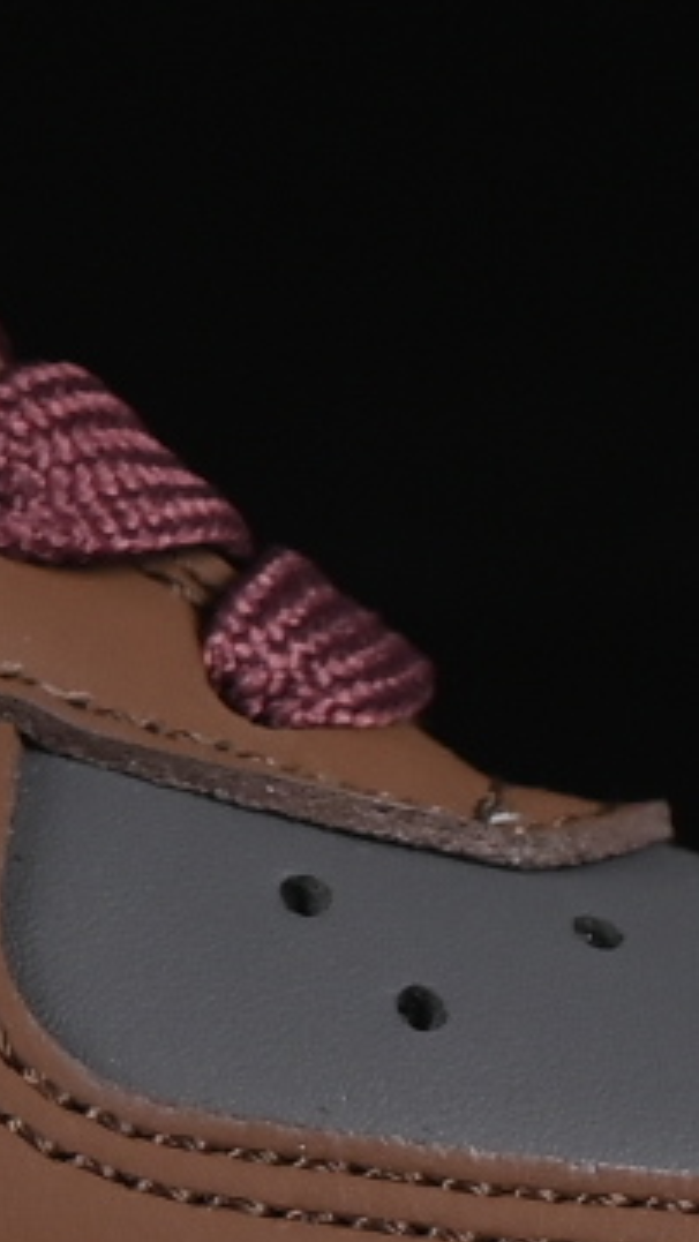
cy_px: 429
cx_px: -1118
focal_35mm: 610
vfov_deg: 3.5
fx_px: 20095
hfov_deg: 2.0
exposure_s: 1/80
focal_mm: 50
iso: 160
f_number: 7.1
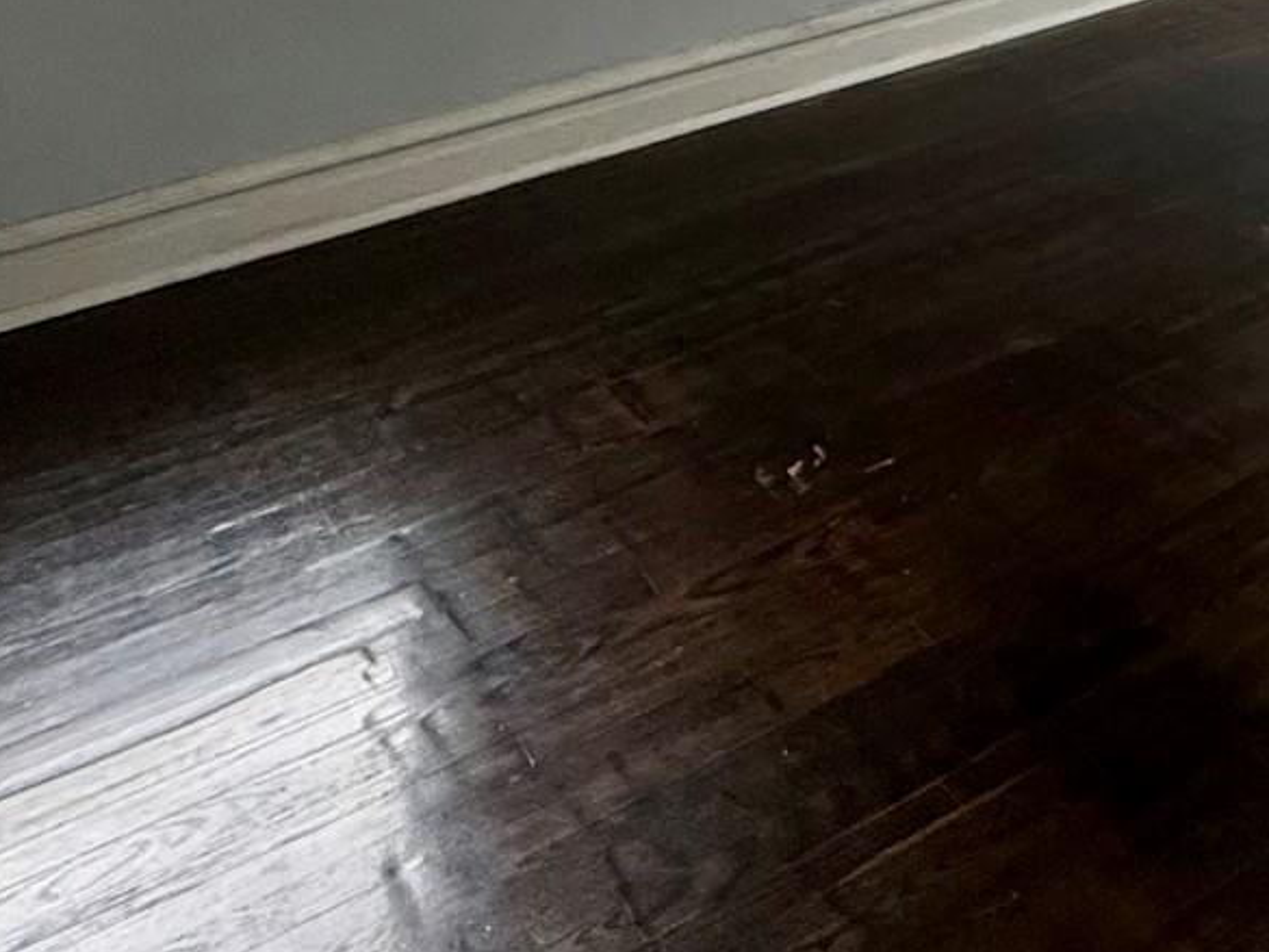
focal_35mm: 49
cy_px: -499
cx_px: 1516
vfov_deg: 23.4
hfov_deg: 32.3
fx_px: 1797
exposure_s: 1/142
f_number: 2.2
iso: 250
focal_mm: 2.22
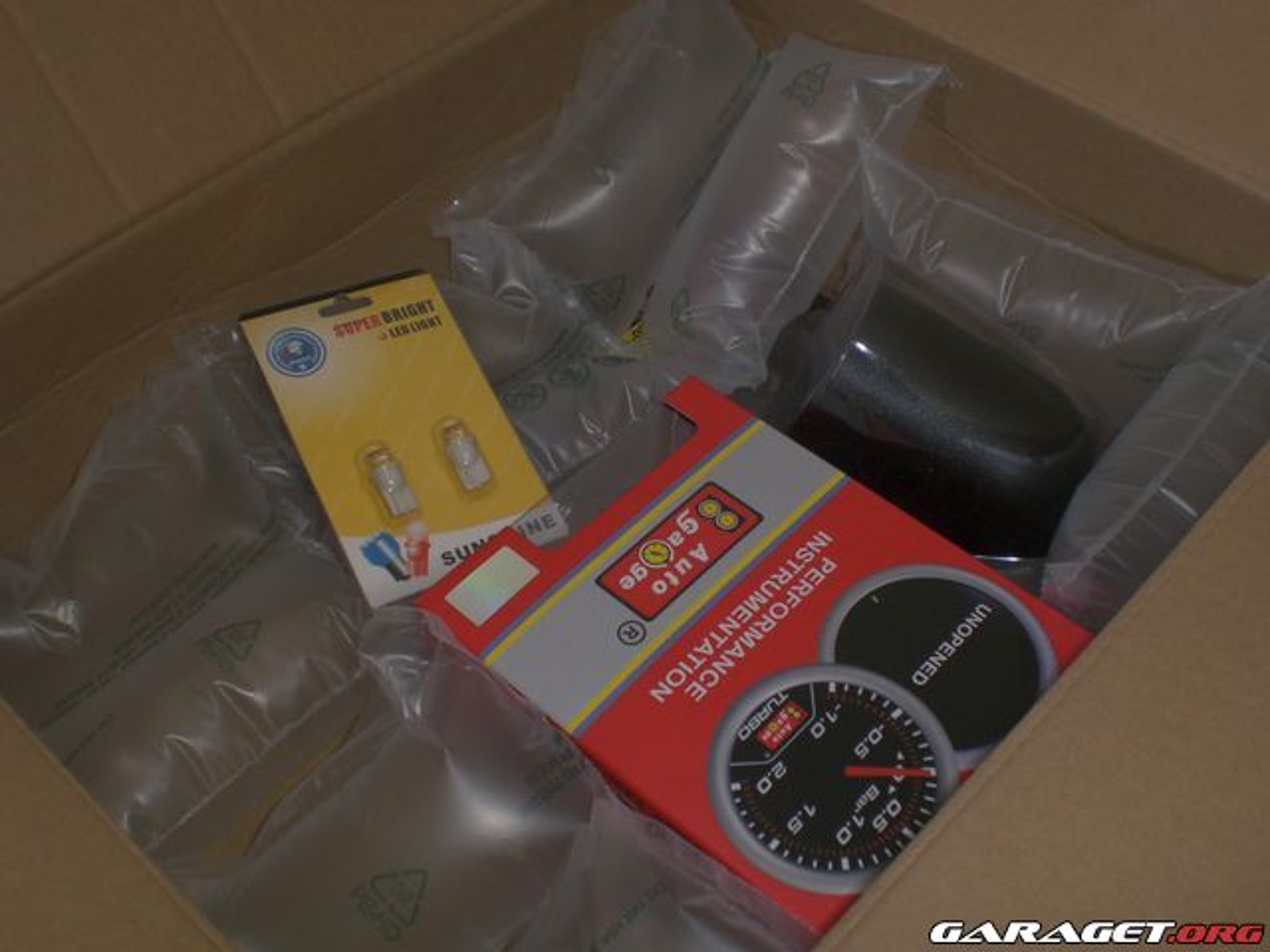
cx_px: 635
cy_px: 476
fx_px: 1394
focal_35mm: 38
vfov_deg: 37.7
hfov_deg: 49.0
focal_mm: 6.3
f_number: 4.4
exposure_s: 1/40
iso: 100
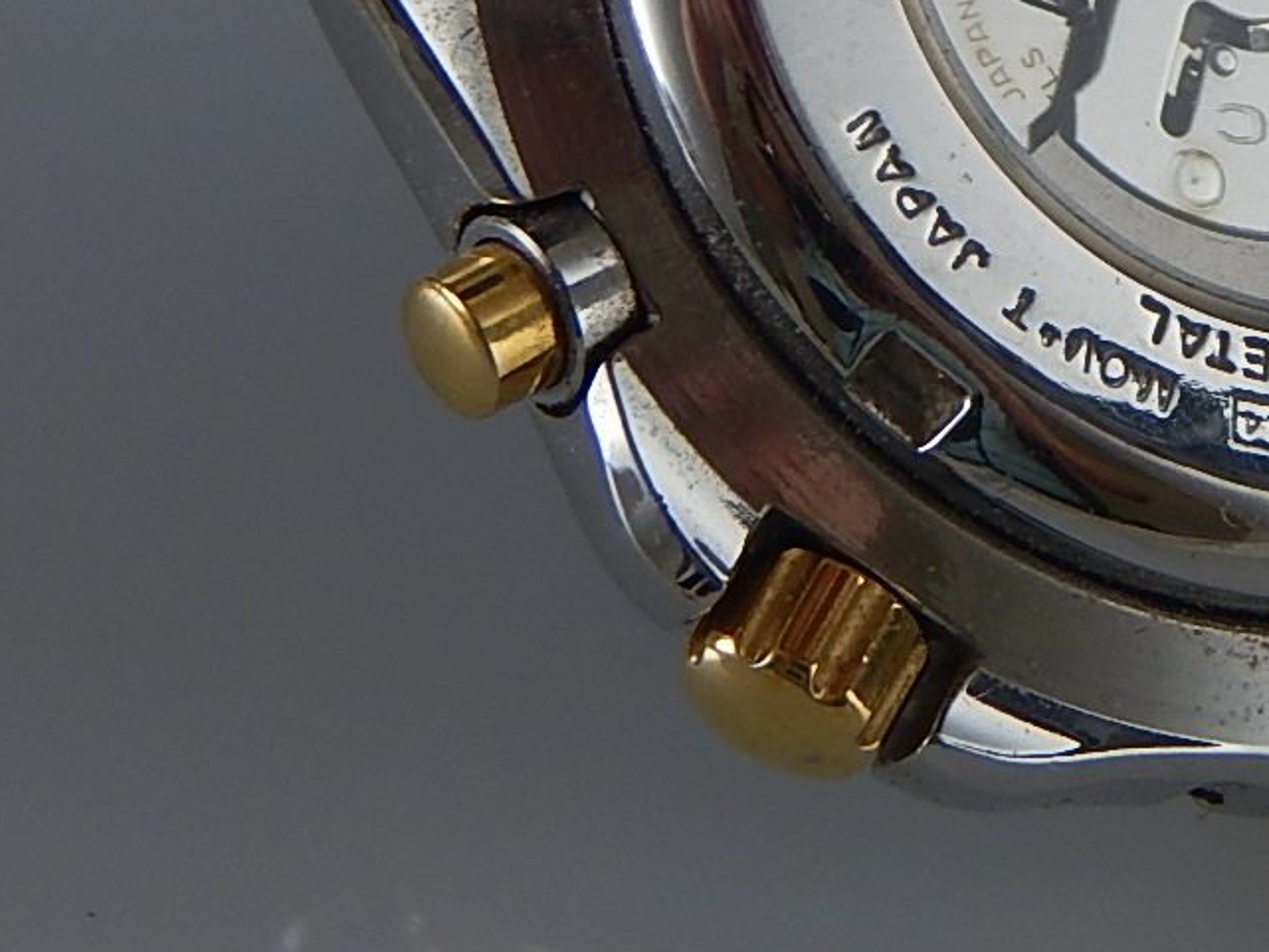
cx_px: 1192
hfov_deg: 6.0
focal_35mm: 327
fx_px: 11990
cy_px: -59
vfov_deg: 4.5
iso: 125
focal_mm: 23.4
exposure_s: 1/30
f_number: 4.8
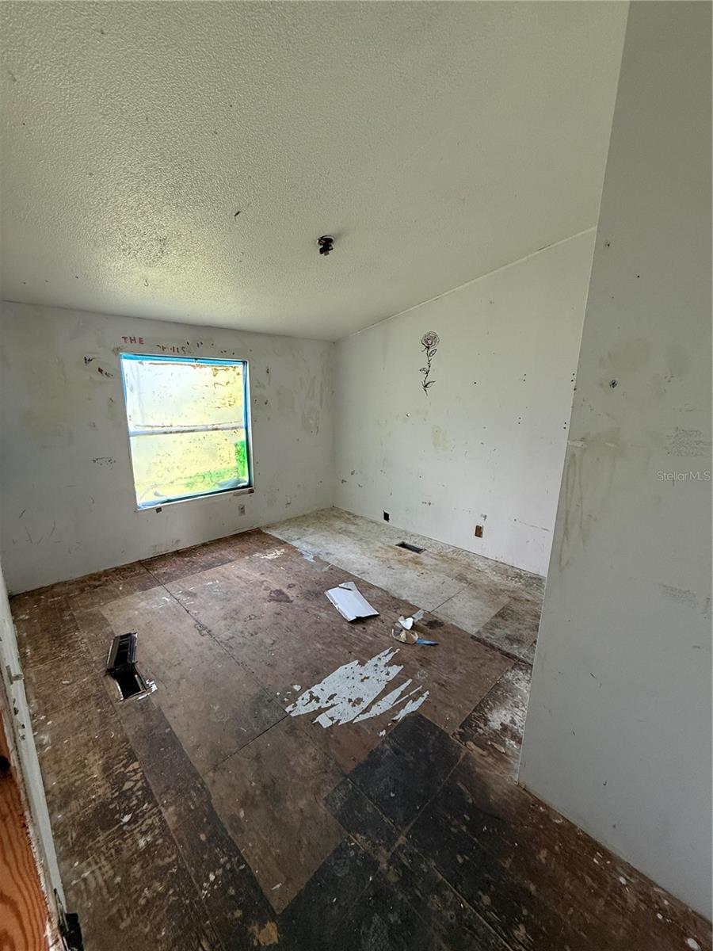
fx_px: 384
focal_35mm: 14
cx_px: 356
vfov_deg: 102.1
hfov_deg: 85.7
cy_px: 476
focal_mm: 2.22
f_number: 2.2
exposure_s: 1/99
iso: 200
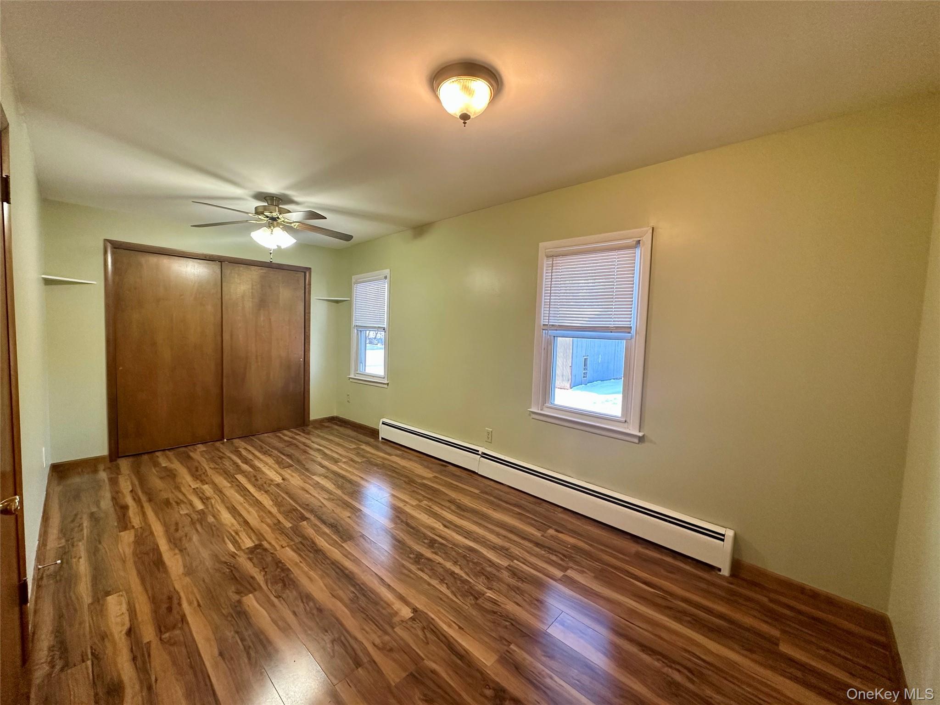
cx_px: 470
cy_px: 352
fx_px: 380
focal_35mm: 14
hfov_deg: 102.1
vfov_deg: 85.7
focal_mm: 2.22
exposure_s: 1/120
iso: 200
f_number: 2.2
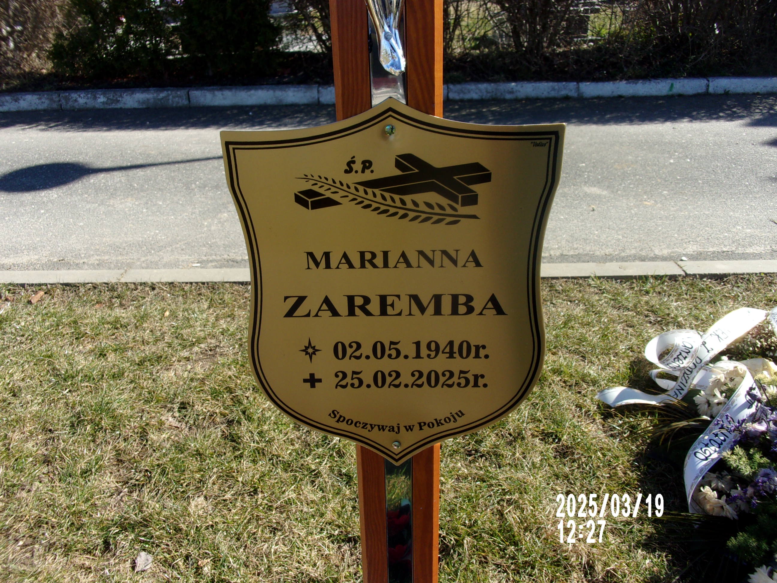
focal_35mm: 28
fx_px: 628
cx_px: 388
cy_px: 292
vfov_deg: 49.7
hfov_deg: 63.4
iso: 80
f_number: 10.8
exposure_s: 1/56
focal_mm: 5.1
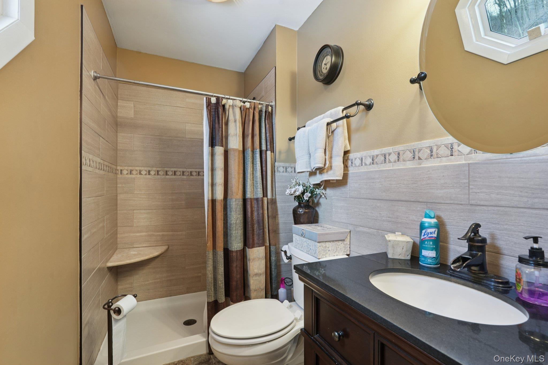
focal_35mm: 16
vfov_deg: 72.0
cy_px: 182
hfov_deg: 95.0
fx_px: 251
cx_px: 274
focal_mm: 16.5
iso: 400
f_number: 9
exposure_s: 1/4
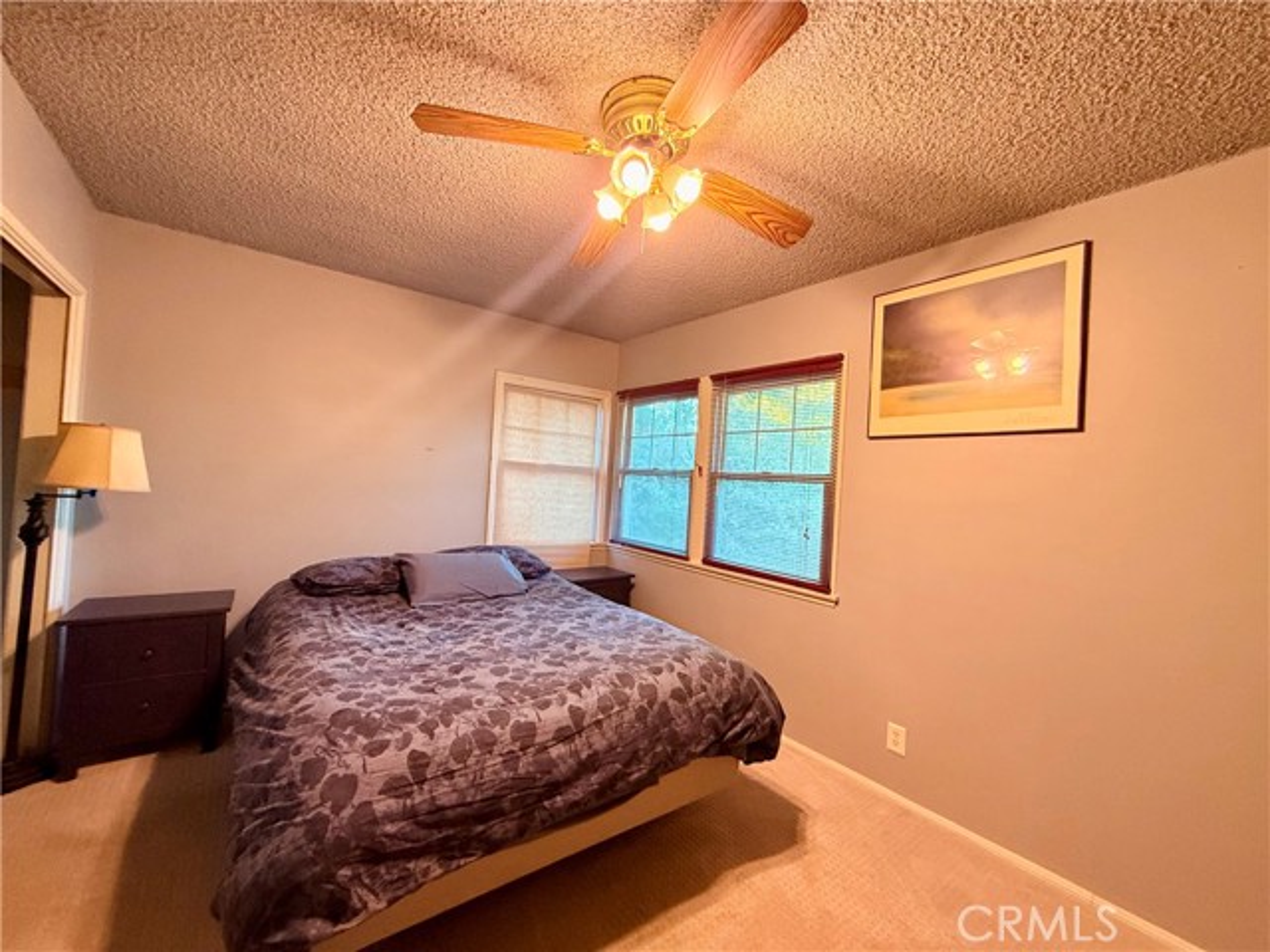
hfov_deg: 102.1
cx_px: 635
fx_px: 514
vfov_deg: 85.7
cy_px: 476
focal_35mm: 14
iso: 500
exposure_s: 1/60
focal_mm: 2.22
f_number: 2.2
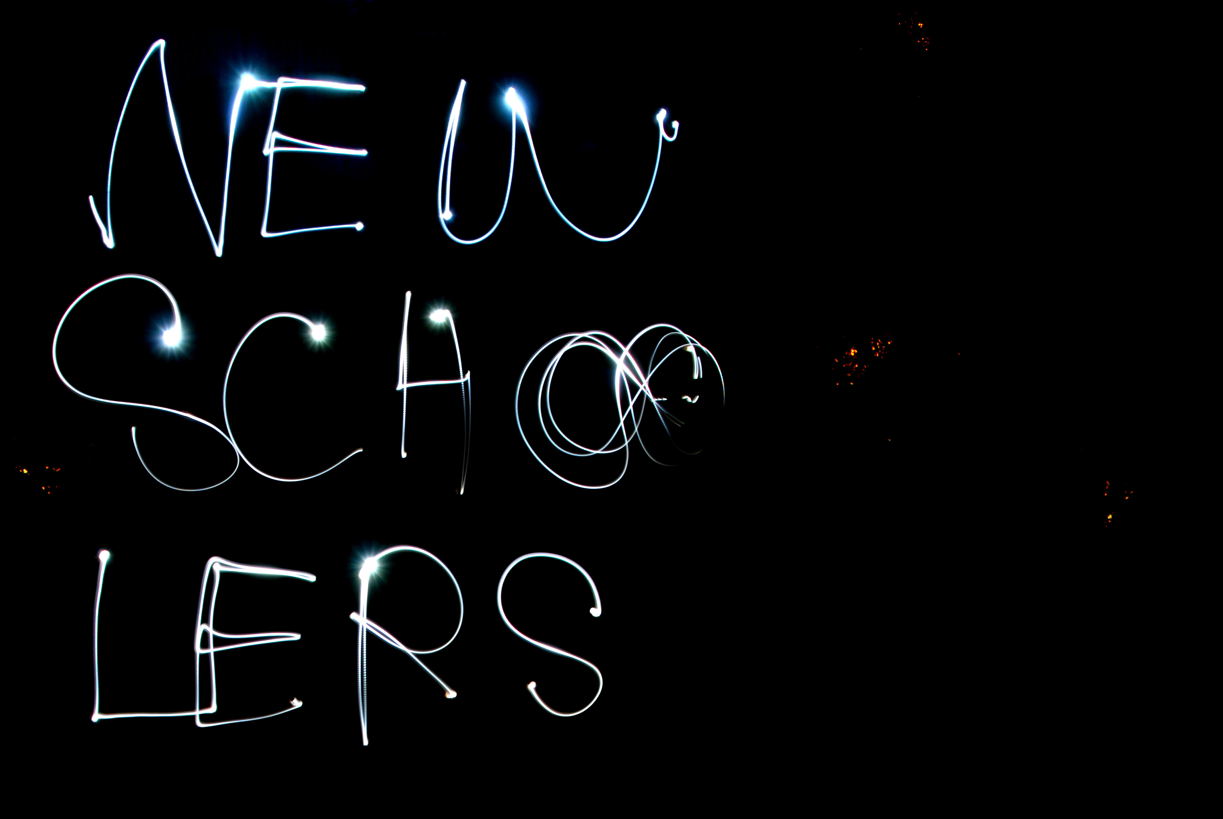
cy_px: 410
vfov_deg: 48.0
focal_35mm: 27
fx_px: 918
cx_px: 612
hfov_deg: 67.3
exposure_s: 25
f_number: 5.6
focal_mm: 18
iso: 100
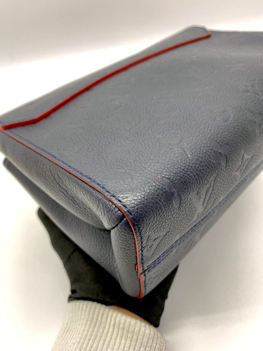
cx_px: 132
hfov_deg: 53.1
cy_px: 176
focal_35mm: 26
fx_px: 263
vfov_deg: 67.3
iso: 50
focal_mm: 4.25
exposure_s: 1/50
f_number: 1.8
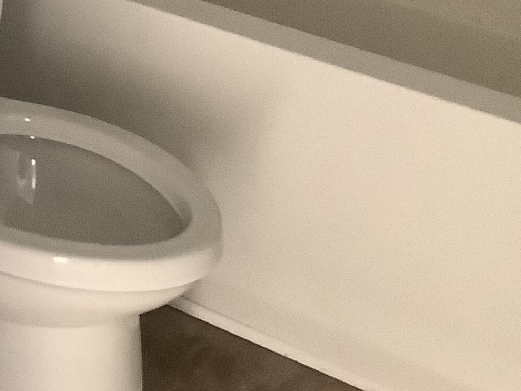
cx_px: 9
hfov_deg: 20.3
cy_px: -85
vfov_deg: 15.1
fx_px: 1415
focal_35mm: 94
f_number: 2.4
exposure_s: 1/33
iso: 400
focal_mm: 3.3
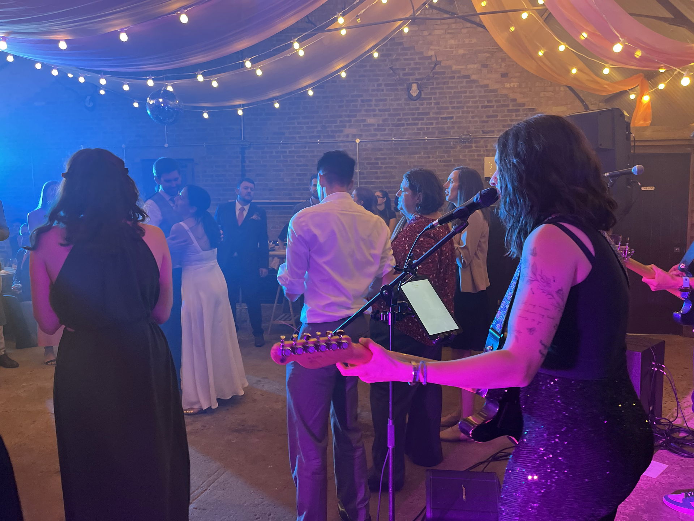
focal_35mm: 26
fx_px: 521
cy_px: 260
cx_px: 347
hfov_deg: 67.3
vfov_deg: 53.1
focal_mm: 5.1
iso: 400
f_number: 1.6
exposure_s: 1/33
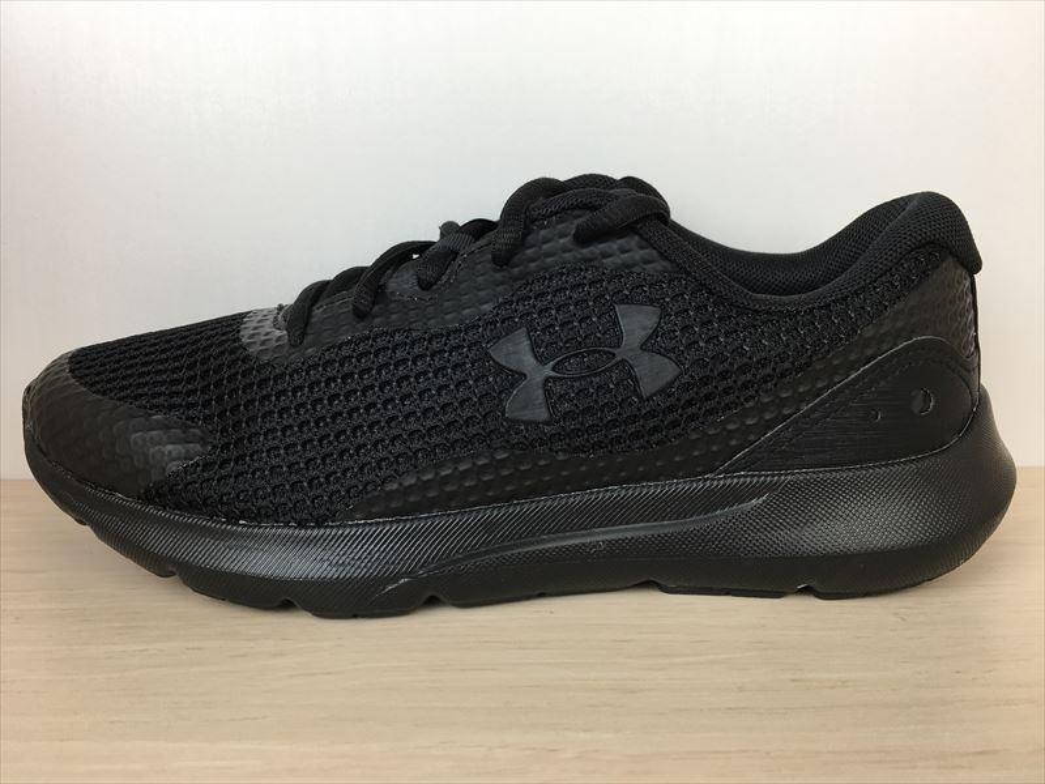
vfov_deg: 48.2
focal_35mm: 29
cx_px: 522
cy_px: 392
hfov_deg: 61.7
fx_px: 875
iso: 25
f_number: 2.2
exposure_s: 1/60
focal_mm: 4.15
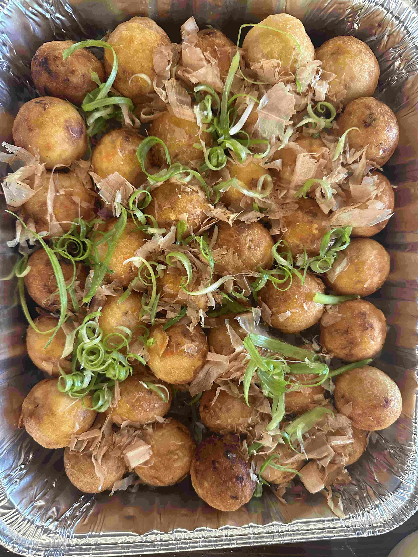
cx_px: 209
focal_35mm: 24
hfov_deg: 56.8
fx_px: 386
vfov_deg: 71.6
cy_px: 278
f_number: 1.78
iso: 500
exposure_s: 1/60
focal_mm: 6.86
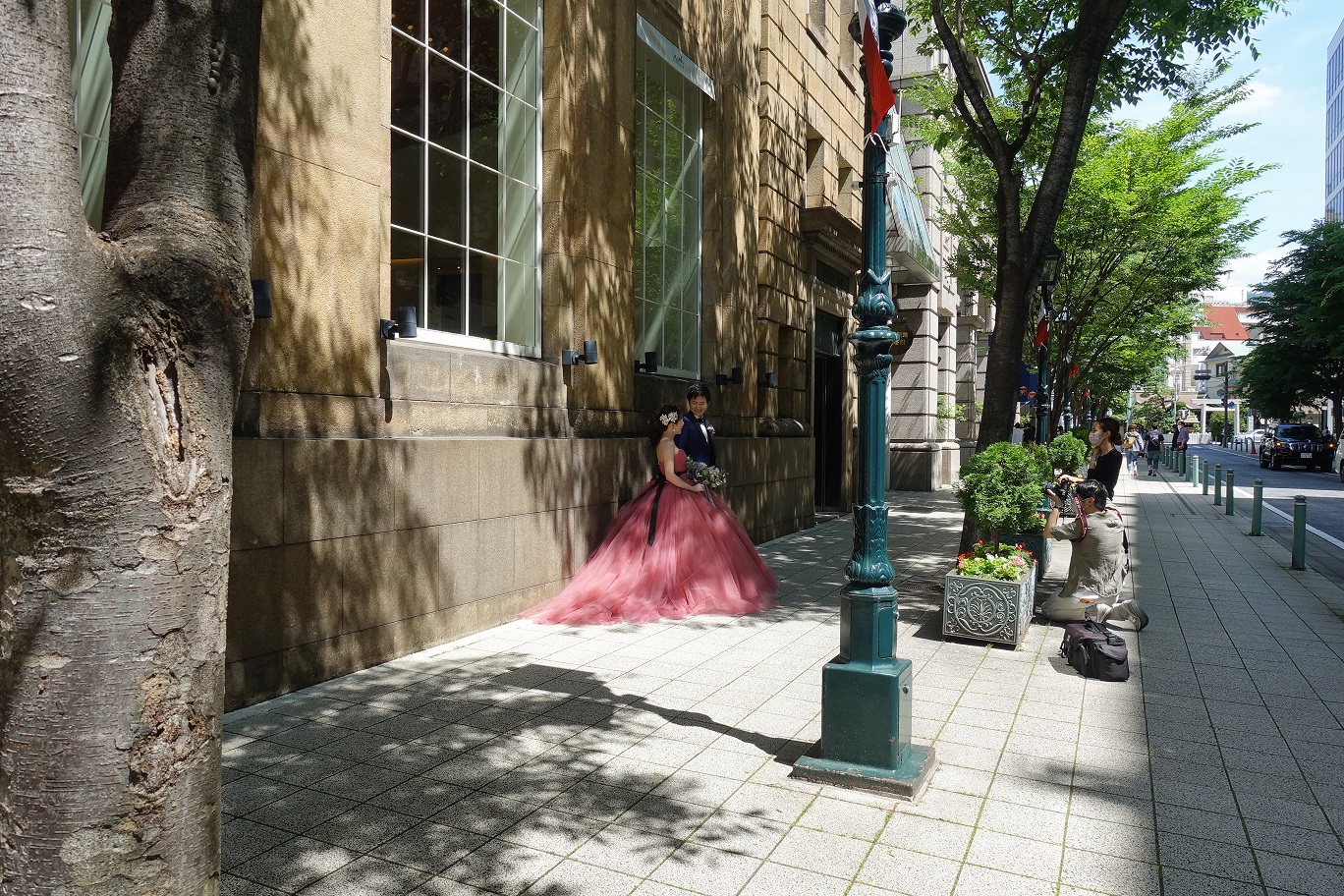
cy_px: 448
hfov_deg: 73.7
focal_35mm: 24
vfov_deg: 53.1
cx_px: 672
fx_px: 896
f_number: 5.6
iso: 160
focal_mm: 8.8
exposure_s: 1/250
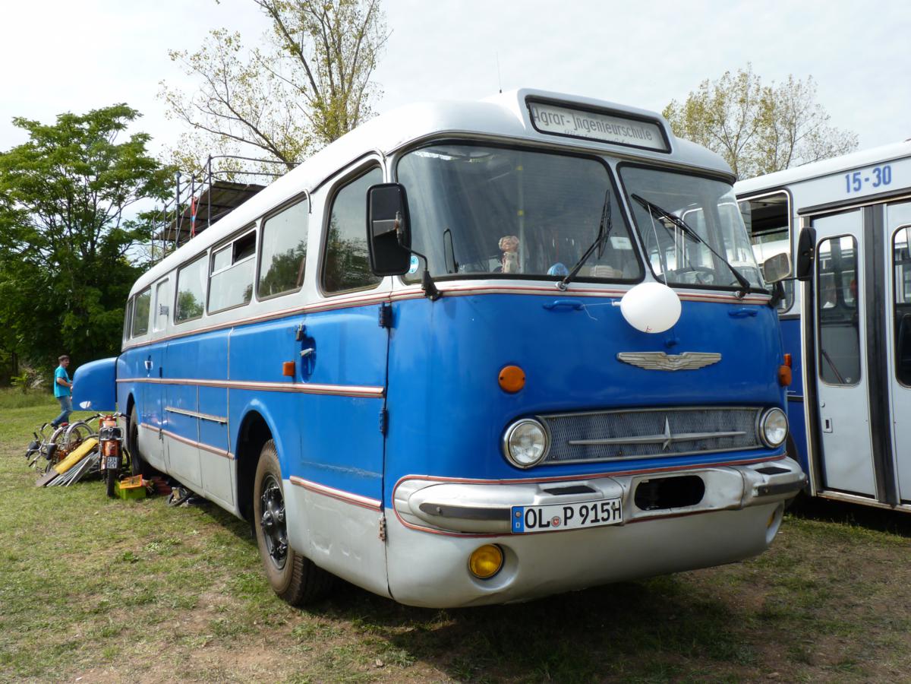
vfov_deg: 45.4
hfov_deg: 58.4
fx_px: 816
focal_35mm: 31
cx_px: 456
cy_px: 342
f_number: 5
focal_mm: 5.4
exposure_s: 1/250
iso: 80
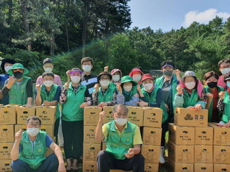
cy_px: 89
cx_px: 90
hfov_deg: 51.0
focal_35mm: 36
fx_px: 239
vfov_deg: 39.6
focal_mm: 4.32
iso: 50
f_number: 2.4
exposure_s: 1/1000
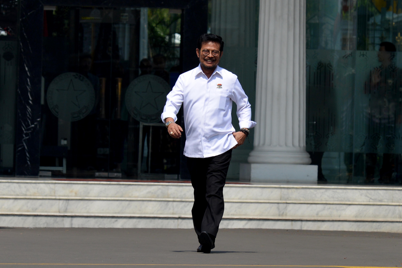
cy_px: 134
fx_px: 2244
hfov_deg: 10.2
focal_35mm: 201
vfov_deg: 6.8
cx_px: 201
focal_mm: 200
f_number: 8
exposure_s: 1/1250
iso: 400
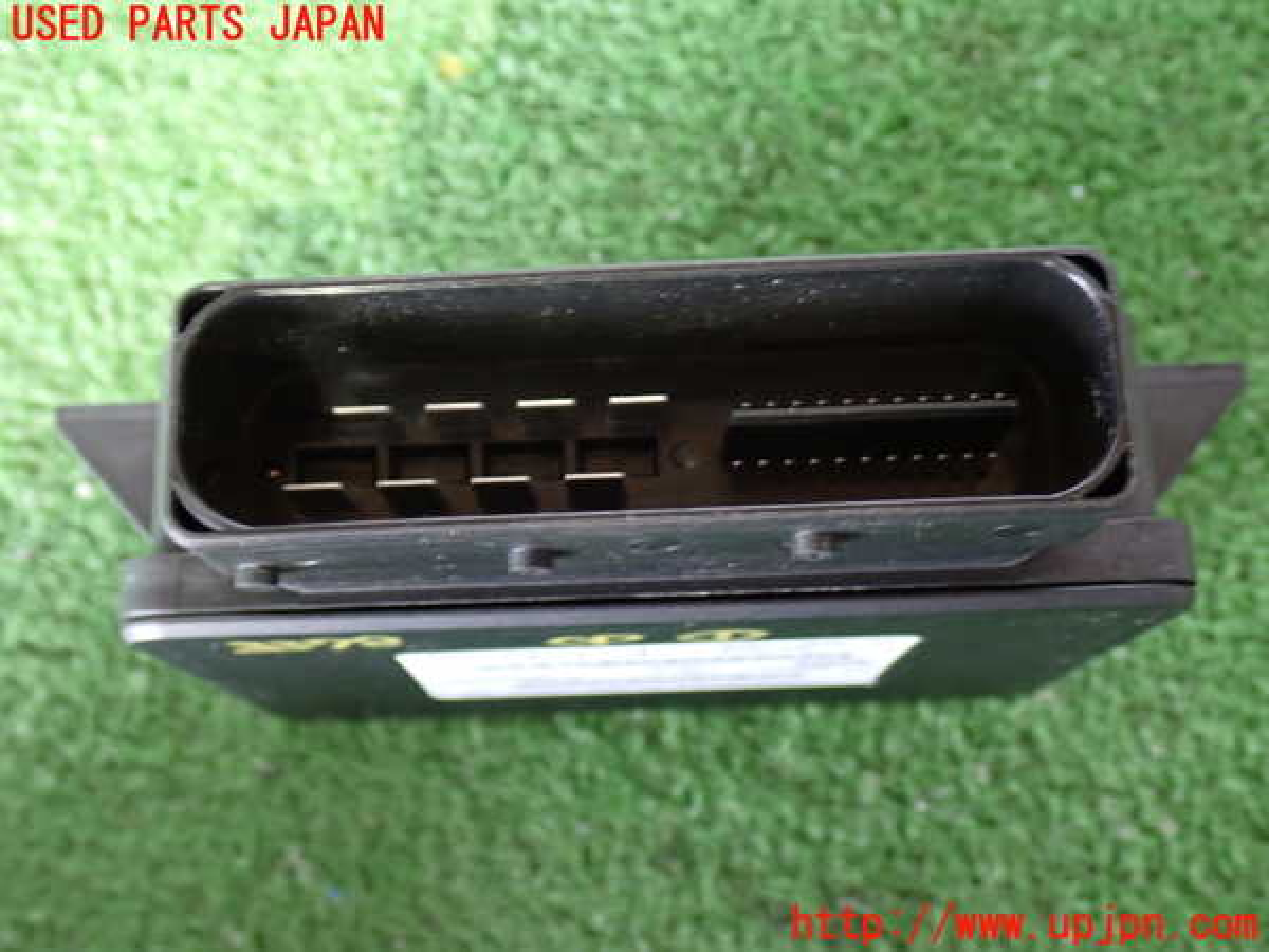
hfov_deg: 42.9
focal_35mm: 44
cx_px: 634
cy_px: 476
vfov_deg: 32.9
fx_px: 1613
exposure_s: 1/10
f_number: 2.9
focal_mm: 7.84
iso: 800
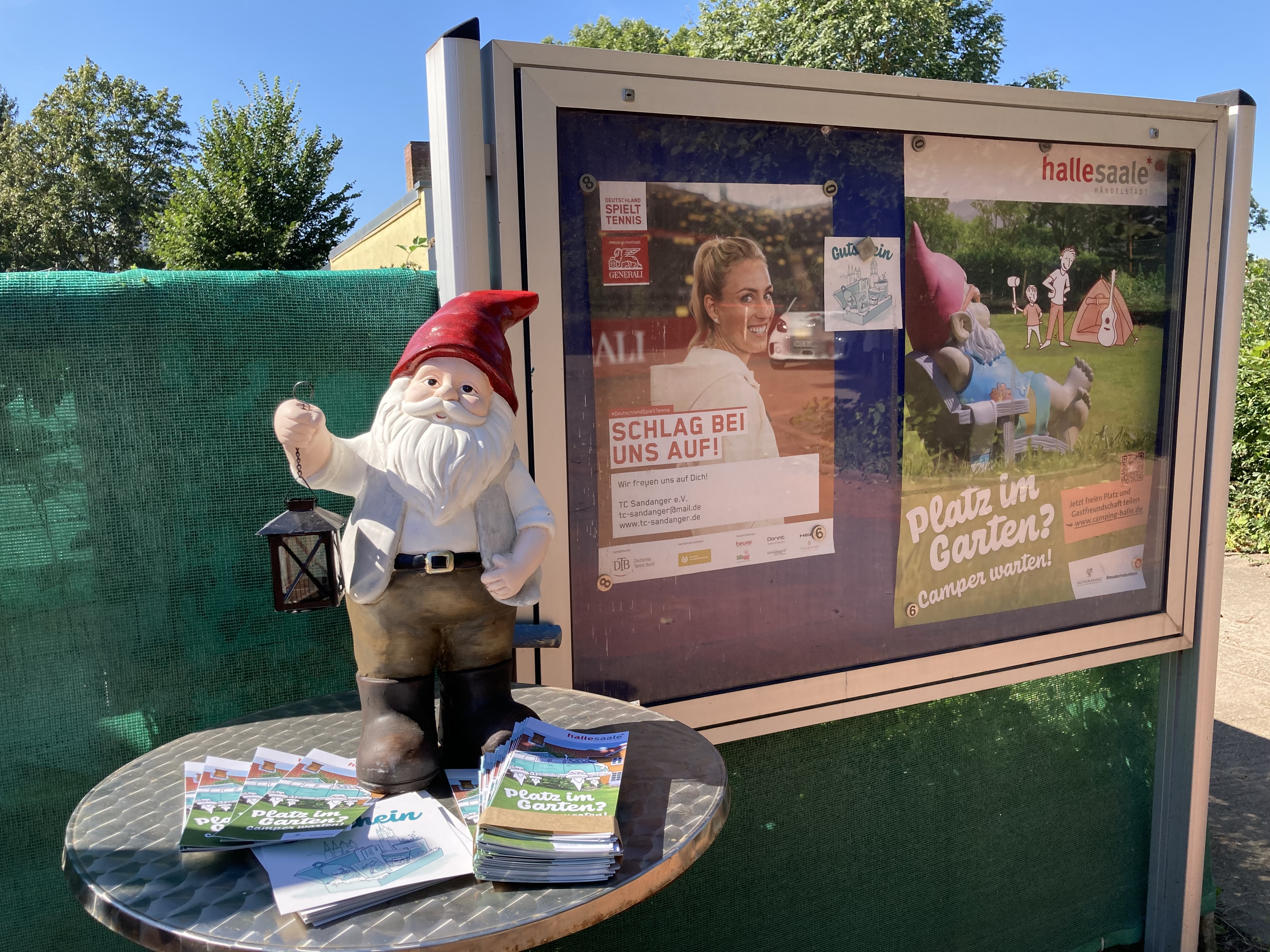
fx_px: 1027
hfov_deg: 63.4
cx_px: 635
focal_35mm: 28
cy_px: 476
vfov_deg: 49.7
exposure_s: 1/1230
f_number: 1.8
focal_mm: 3.99
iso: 20
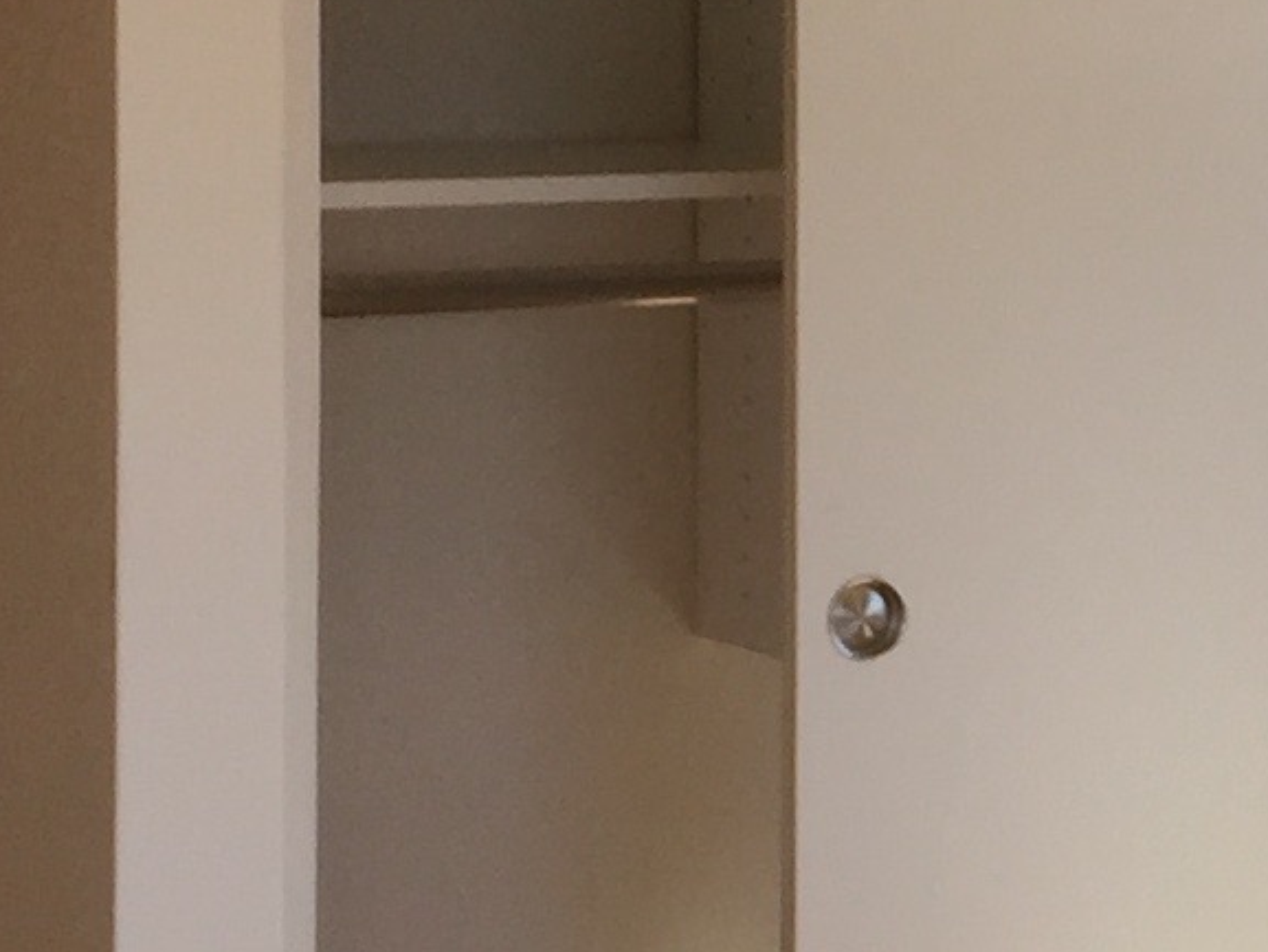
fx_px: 6009
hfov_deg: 11.3
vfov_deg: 9.0
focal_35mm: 164
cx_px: 2198
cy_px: 128
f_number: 2.2
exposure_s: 1/120
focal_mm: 4.15
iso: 32
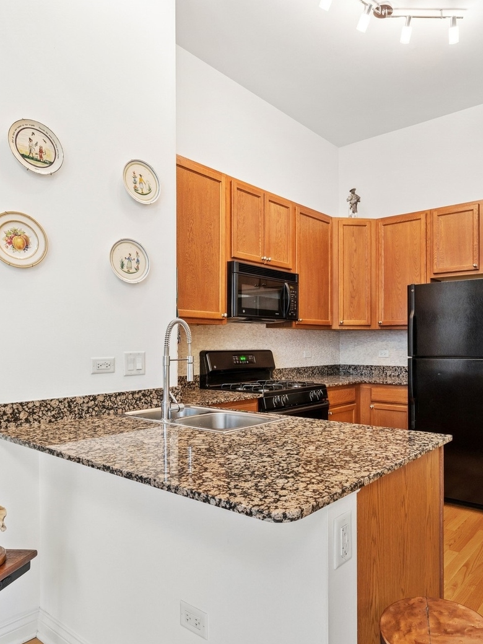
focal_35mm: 24
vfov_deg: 71.6
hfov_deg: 56.3
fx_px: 446
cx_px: 295
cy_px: 333
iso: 400
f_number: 9.5
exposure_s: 1/6
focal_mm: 16
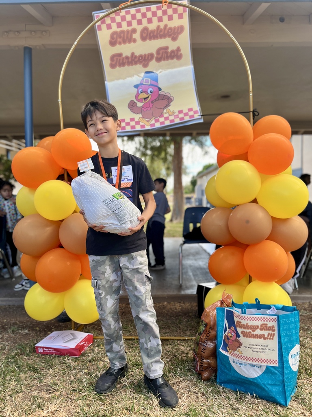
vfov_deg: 67.3
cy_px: 208
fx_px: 312
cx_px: 156
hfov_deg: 53.1
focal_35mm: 26
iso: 50
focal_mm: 5.1
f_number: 1.6
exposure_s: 1/350
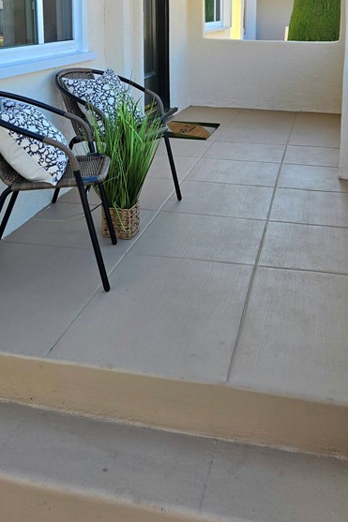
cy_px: 112
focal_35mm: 44
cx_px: 139
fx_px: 638
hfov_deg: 30.4
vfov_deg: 42.7
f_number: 1.8
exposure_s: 1/1111
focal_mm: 5.4
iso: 25
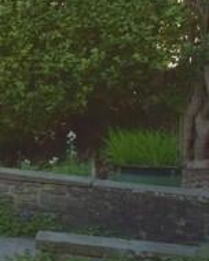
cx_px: -440
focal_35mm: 76
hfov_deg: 11.0
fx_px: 588
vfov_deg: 25.1
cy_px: 134
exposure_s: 1/4000
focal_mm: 10
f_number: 5.6
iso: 800
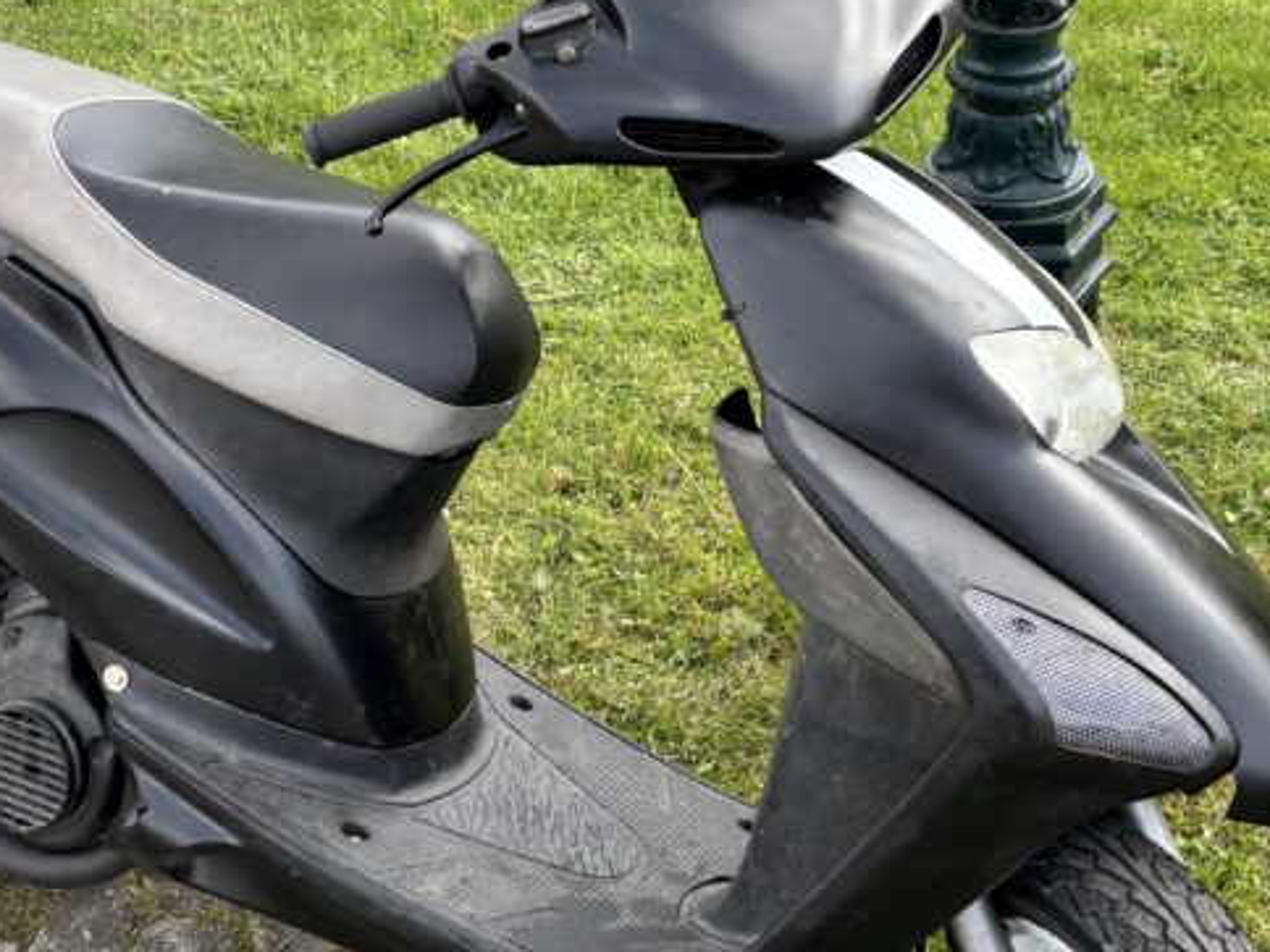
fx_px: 1578
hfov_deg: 43.8
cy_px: 249
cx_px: 575
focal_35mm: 43
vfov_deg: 33.0
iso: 50
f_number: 1.6
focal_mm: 5.96
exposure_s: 1/460
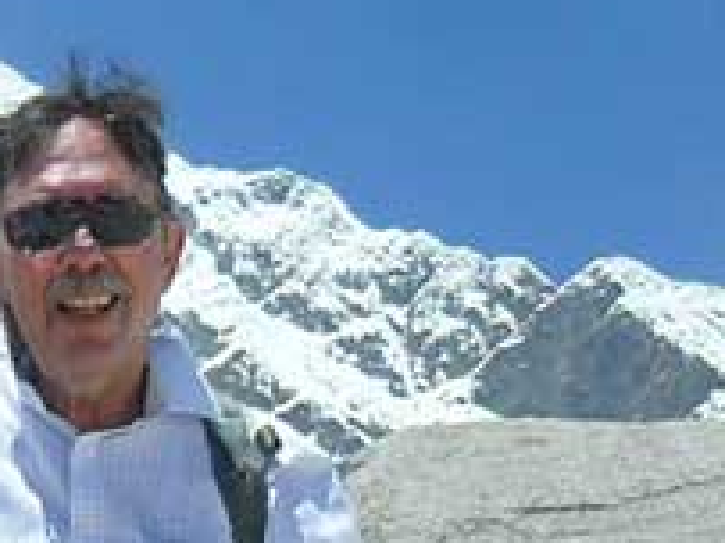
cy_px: 575
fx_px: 1675
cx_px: -82
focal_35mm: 80
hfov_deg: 22.9
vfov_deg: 17.9
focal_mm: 4.9
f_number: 8.9
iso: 100
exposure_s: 1/350
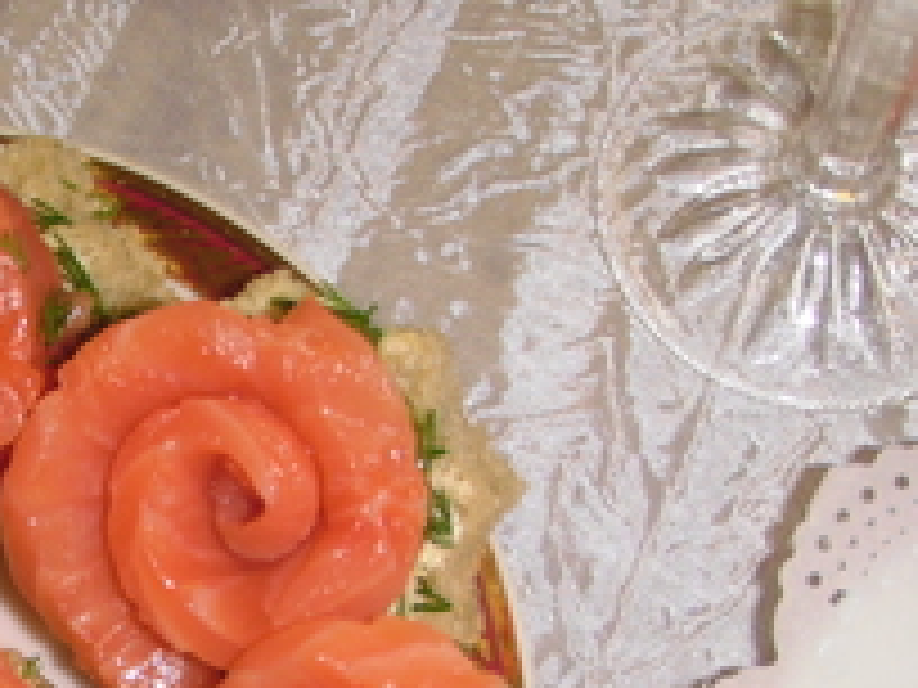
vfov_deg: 17.1
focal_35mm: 84
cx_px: -32
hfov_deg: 22.3
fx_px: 2228
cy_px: 706
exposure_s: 1/30
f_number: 3.5
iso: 100
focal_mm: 6.7
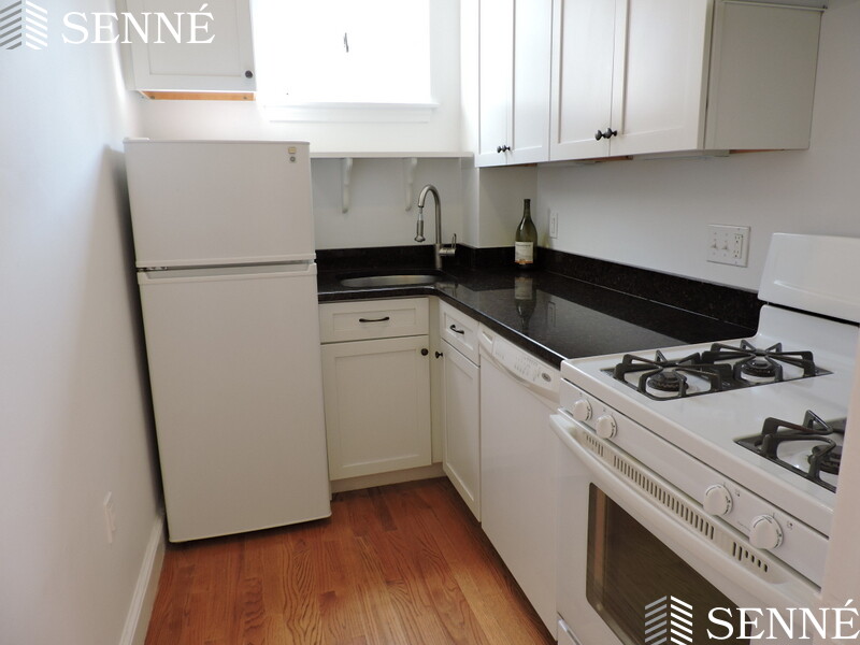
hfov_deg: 71.6
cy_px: 322
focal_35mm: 24
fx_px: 596
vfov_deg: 56.8
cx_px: 430
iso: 100
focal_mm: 4.3
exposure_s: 1/50
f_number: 3
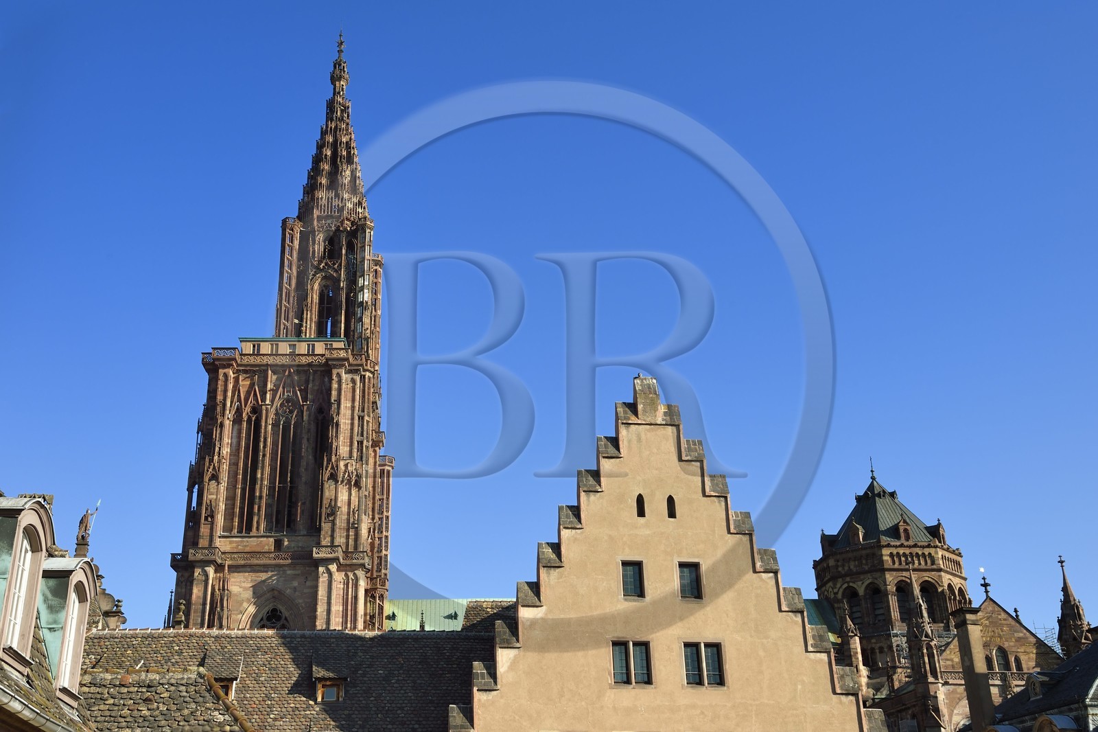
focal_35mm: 38
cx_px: 549
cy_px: 366
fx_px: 1159
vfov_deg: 35.0
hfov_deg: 50.7
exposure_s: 1/250
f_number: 13
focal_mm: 38
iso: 200
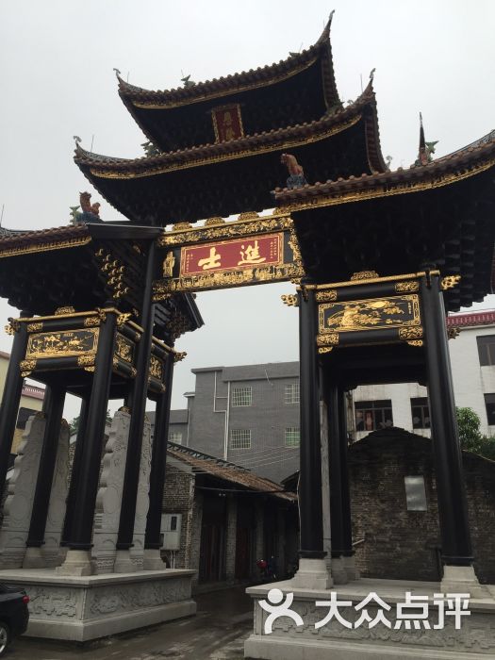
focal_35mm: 29
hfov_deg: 48.2
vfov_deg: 61.7
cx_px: 248
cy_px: 330
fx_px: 553
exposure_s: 1/158
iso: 32
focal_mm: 4.15
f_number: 2.2
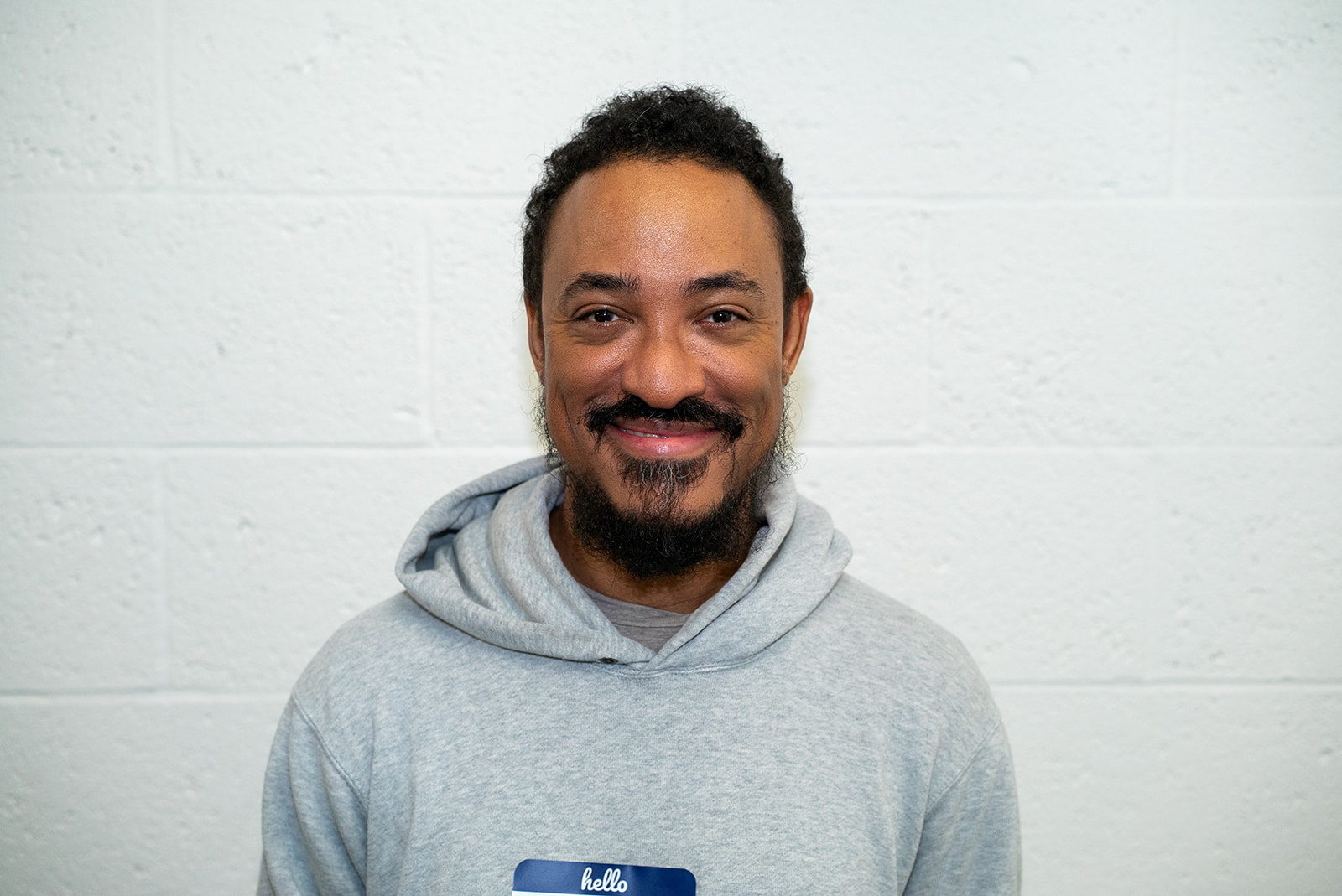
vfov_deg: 24.7
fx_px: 2051
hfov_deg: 36.2
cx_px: 671
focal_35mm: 55
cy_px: 448
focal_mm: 55
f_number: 4.5
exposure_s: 1/125
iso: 2000
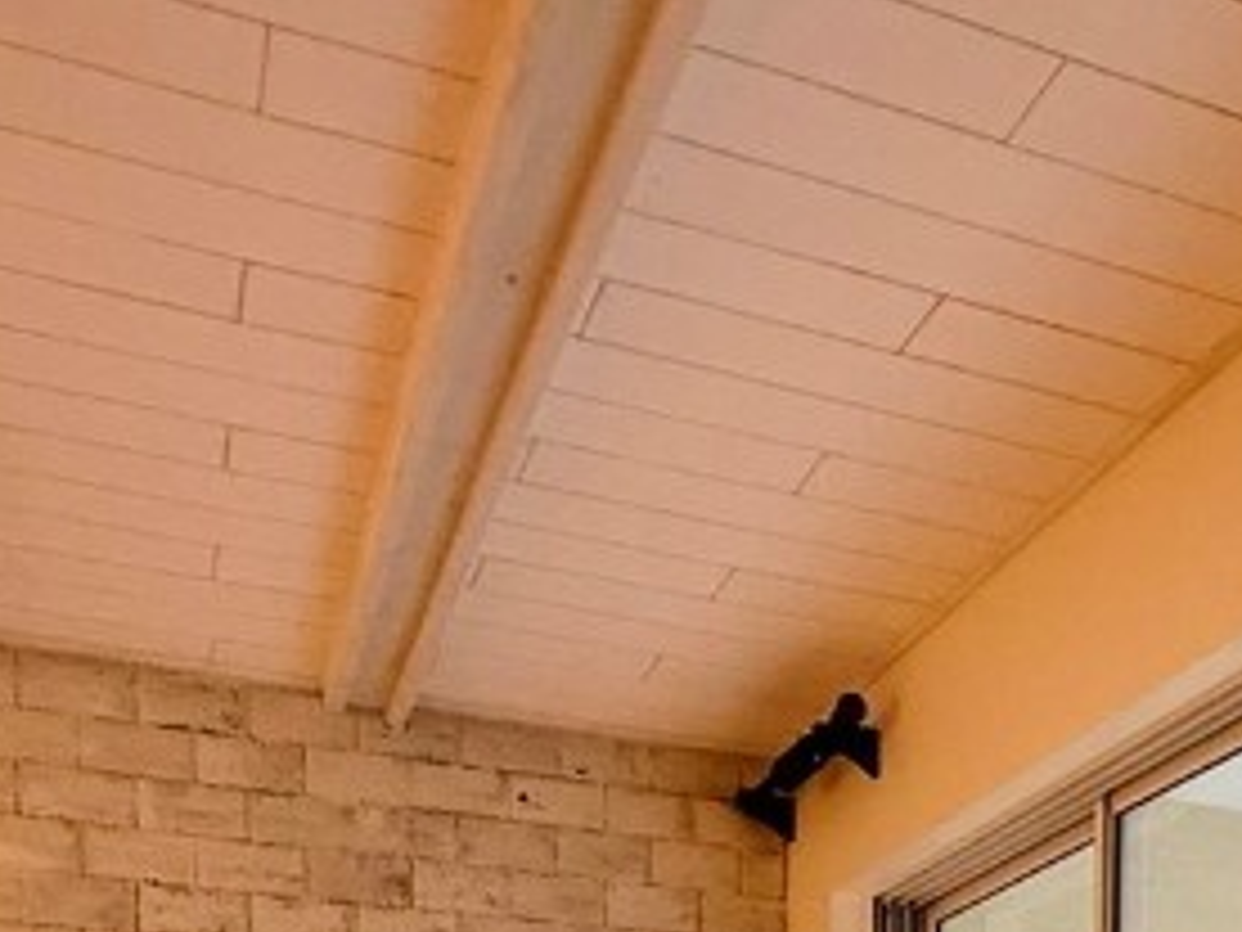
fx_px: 1866
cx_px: 994
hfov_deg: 35.6
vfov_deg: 21.8
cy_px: 1504
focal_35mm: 52
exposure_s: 1/60
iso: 200
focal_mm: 2.22
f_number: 2.2
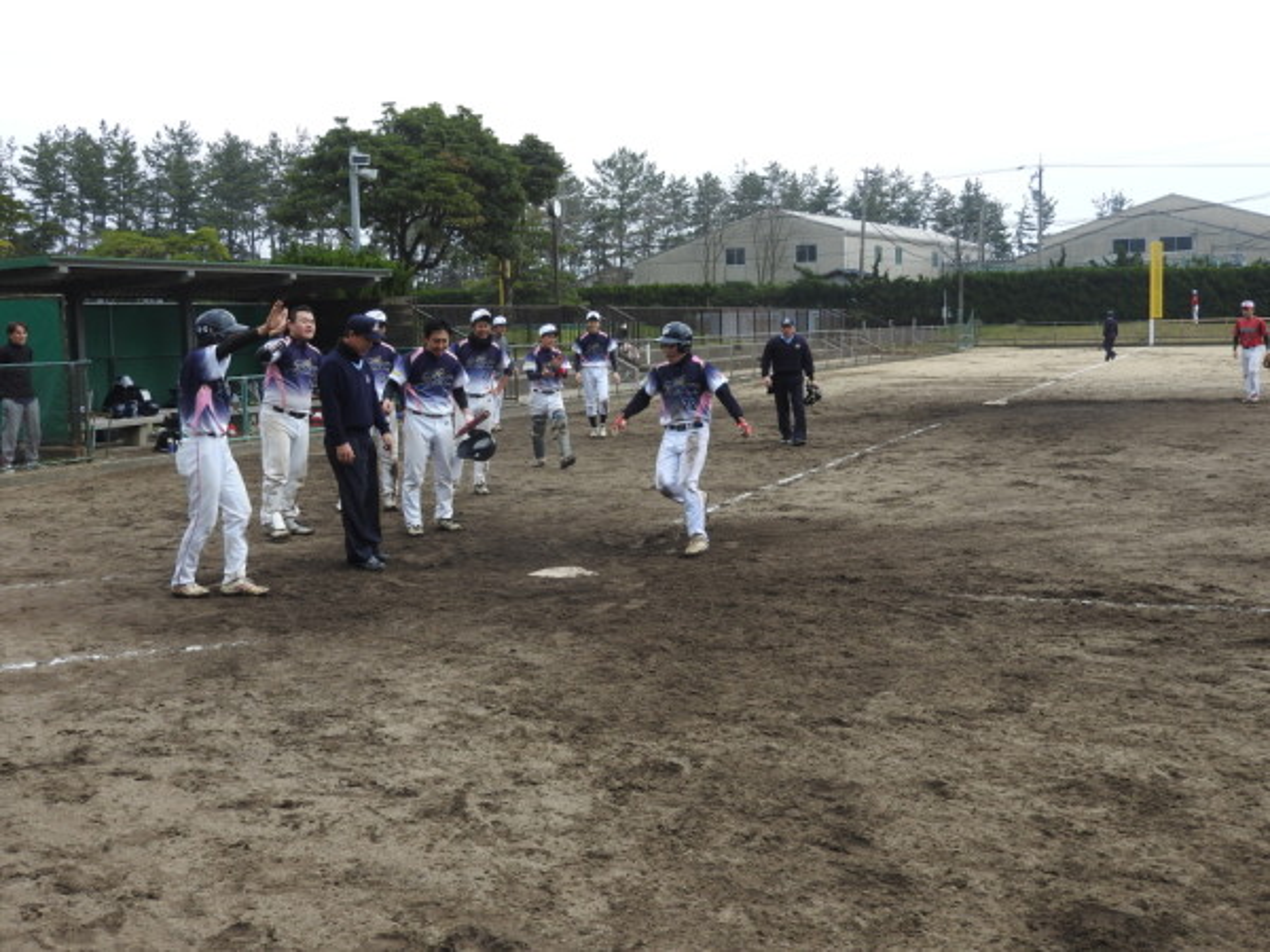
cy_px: 476
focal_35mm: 40
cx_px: 635
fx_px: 1468
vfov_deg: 36.0
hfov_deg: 46.8
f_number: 3.8
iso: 100
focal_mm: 7.2
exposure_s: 1/400
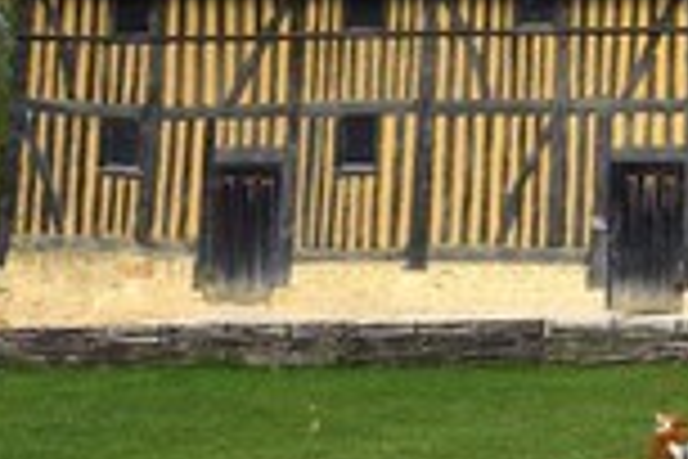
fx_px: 1835
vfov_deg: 14.1
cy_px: 45
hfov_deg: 20.2
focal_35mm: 96
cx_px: 773
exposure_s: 1/250
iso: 200
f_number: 10
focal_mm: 35
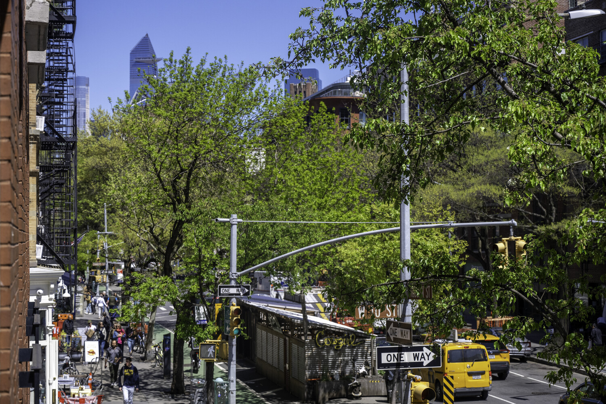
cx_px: 303
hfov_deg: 28.8
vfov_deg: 19.5
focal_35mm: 70
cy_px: 202
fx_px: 1178
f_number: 5.6
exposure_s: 1/3200
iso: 800
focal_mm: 70
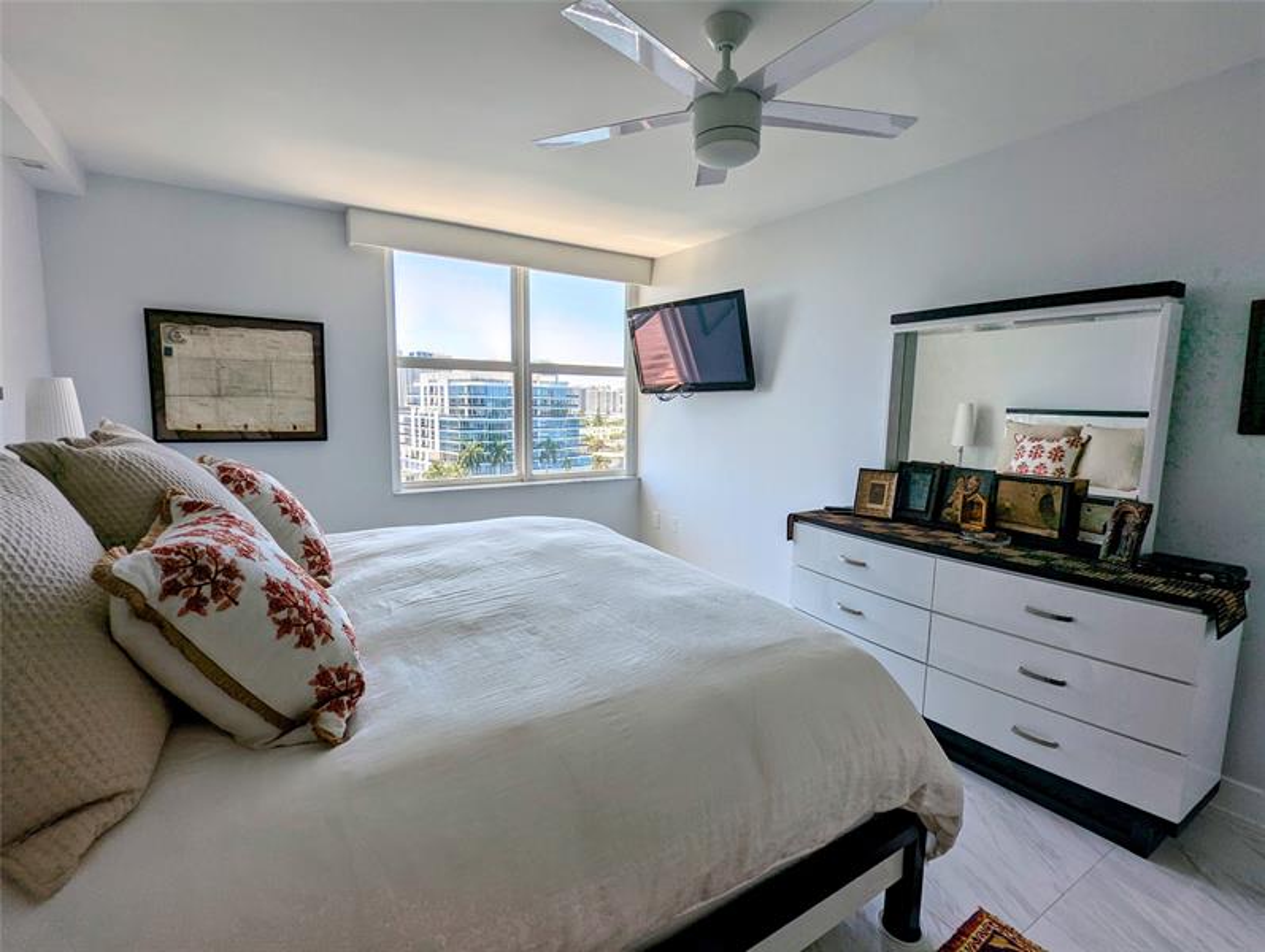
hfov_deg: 94.4
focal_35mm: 16
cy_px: 476
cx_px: 632
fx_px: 585
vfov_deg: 78.2
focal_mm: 2.35
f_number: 2.2
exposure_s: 1/373
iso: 44
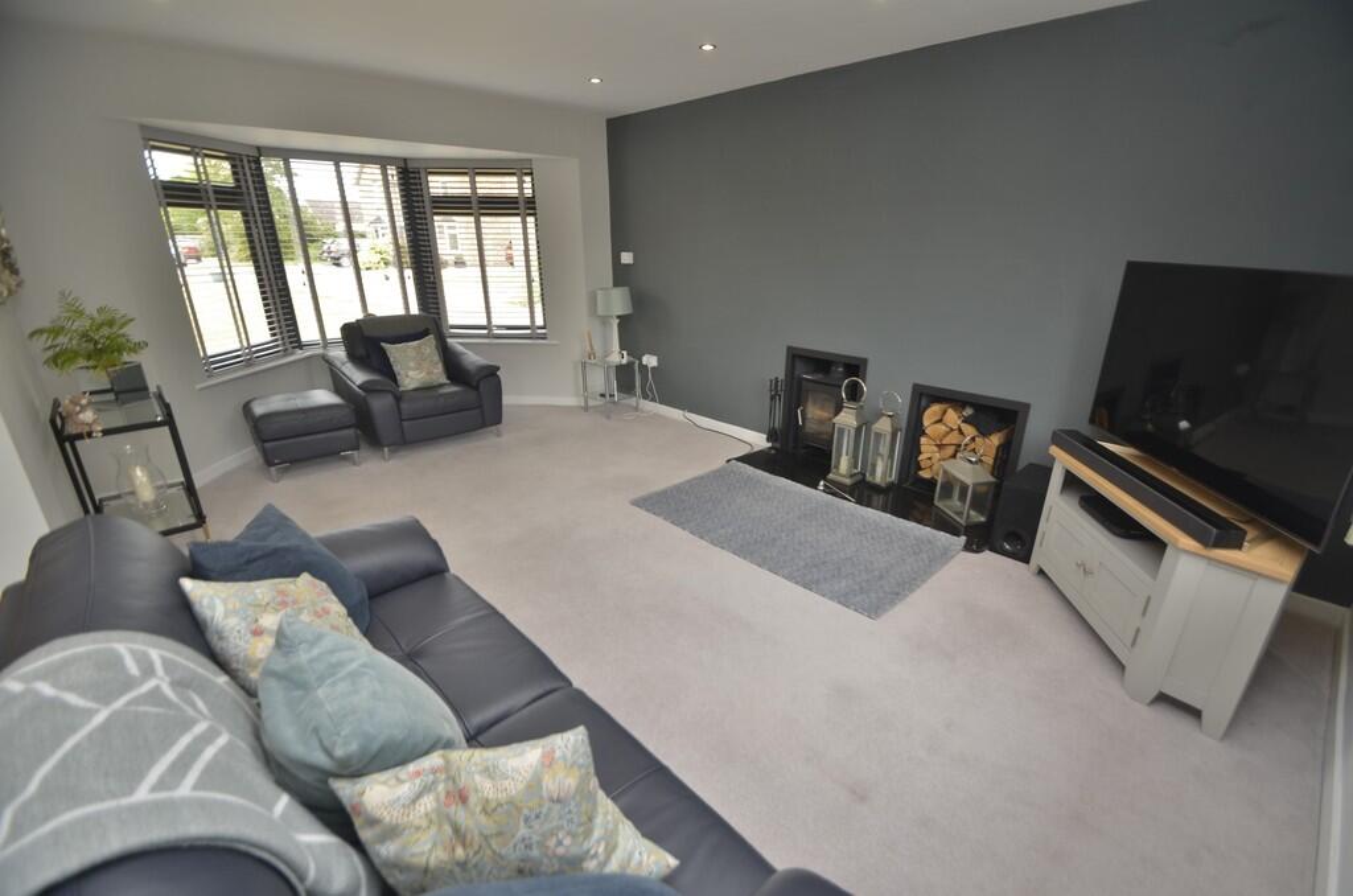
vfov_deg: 77.1
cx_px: 676
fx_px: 563
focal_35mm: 15
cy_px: 448
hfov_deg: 100.5
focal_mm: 10
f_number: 4
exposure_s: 1/60
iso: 200
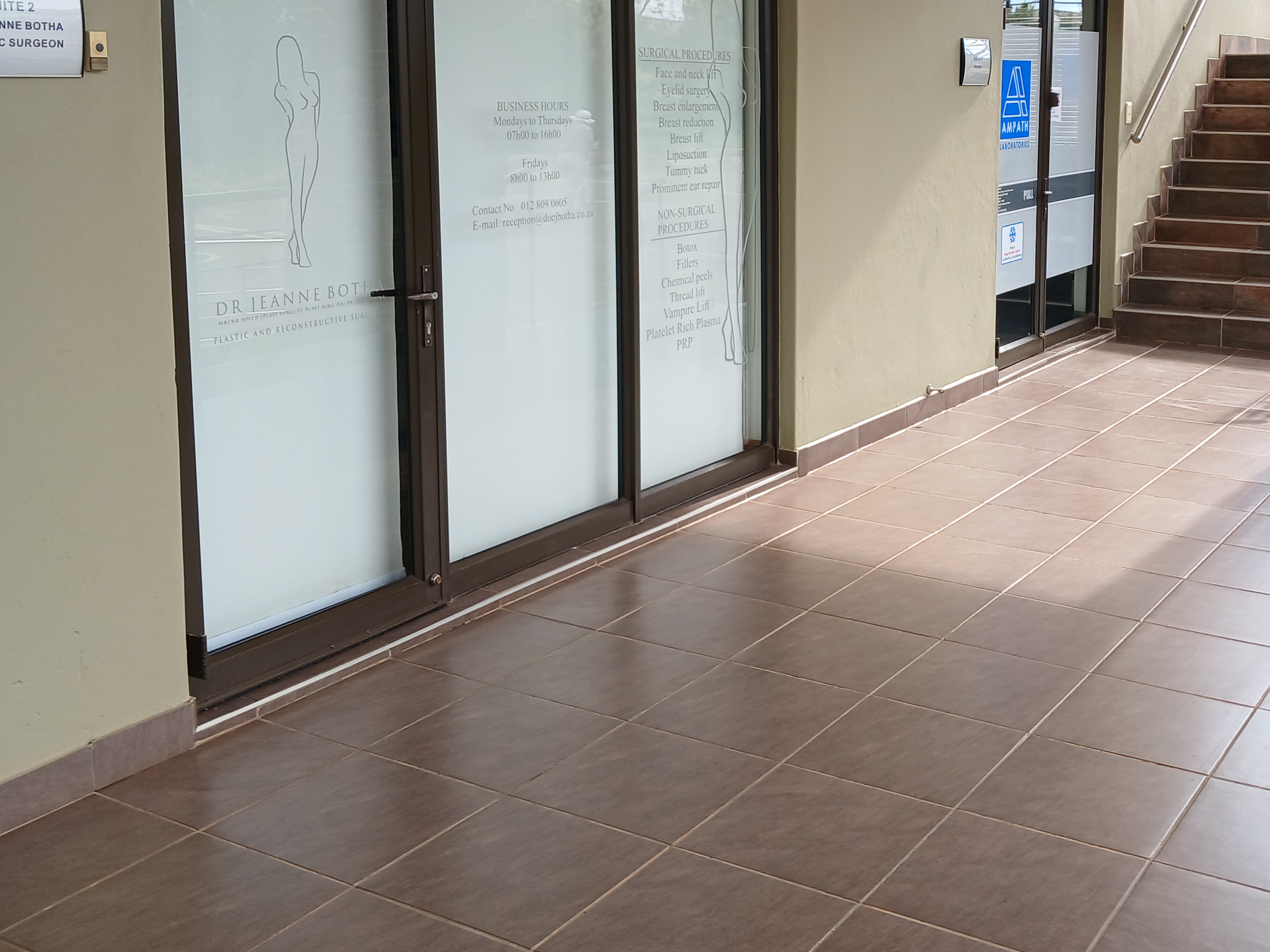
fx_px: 1504
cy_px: 270
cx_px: 919
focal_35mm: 41
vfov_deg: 34.6
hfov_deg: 44.6
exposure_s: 1/100
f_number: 1.8
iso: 20
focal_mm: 4
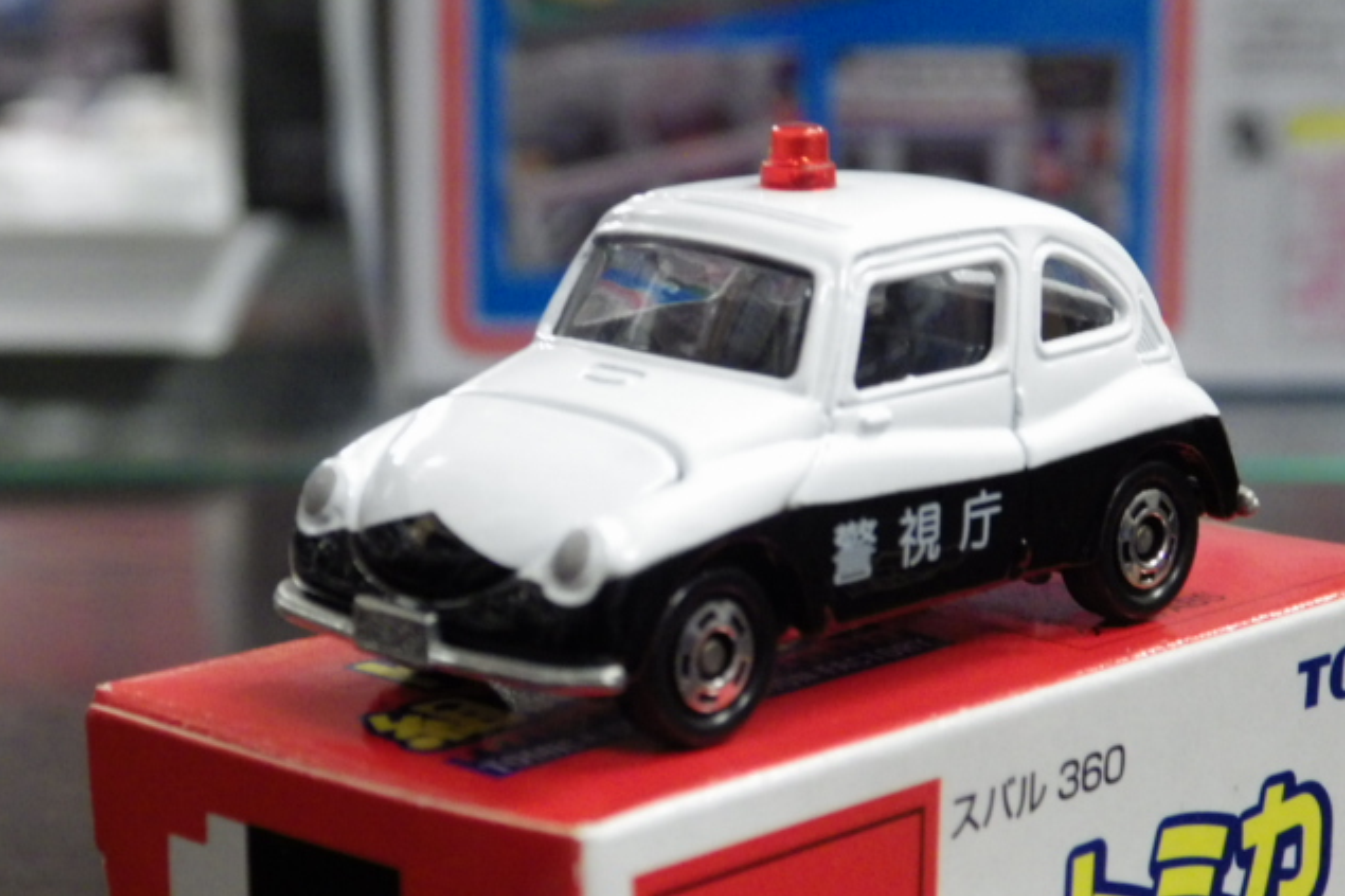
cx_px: 671
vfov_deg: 12.7
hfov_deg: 18.9
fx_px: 4034
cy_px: 504
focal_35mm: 108
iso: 800
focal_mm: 18.4
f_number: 4.6
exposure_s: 1/30
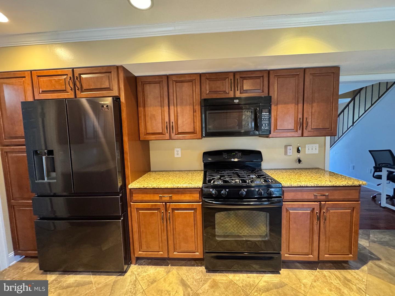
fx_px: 160
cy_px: 148
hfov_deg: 102.1
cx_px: 198
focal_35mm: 14
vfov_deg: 85.7
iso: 640
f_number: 2.2
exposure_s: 1/60
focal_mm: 2.22
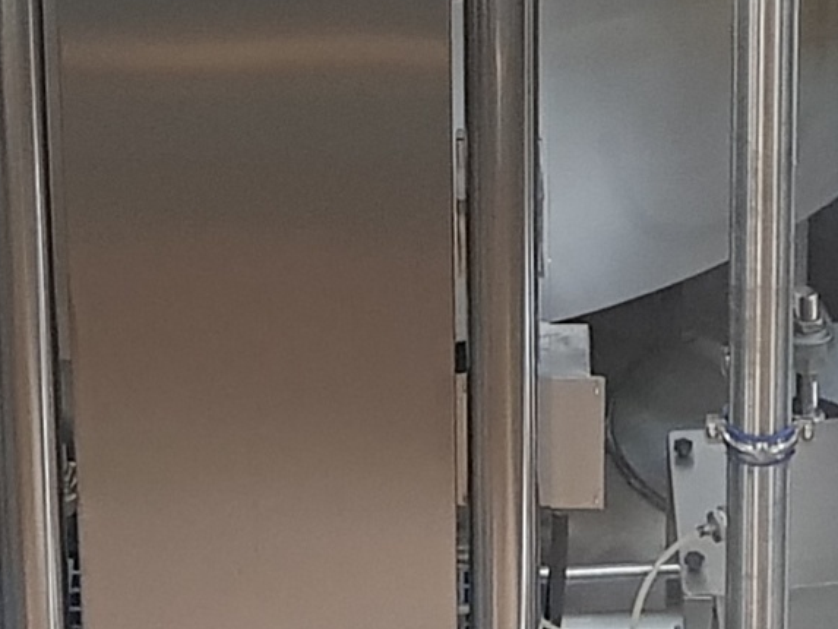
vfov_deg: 9.2
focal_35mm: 148
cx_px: 218
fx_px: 3584
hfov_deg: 13.3
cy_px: -797
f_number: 1.7
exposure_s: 1/33
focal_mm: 4.3
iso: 200
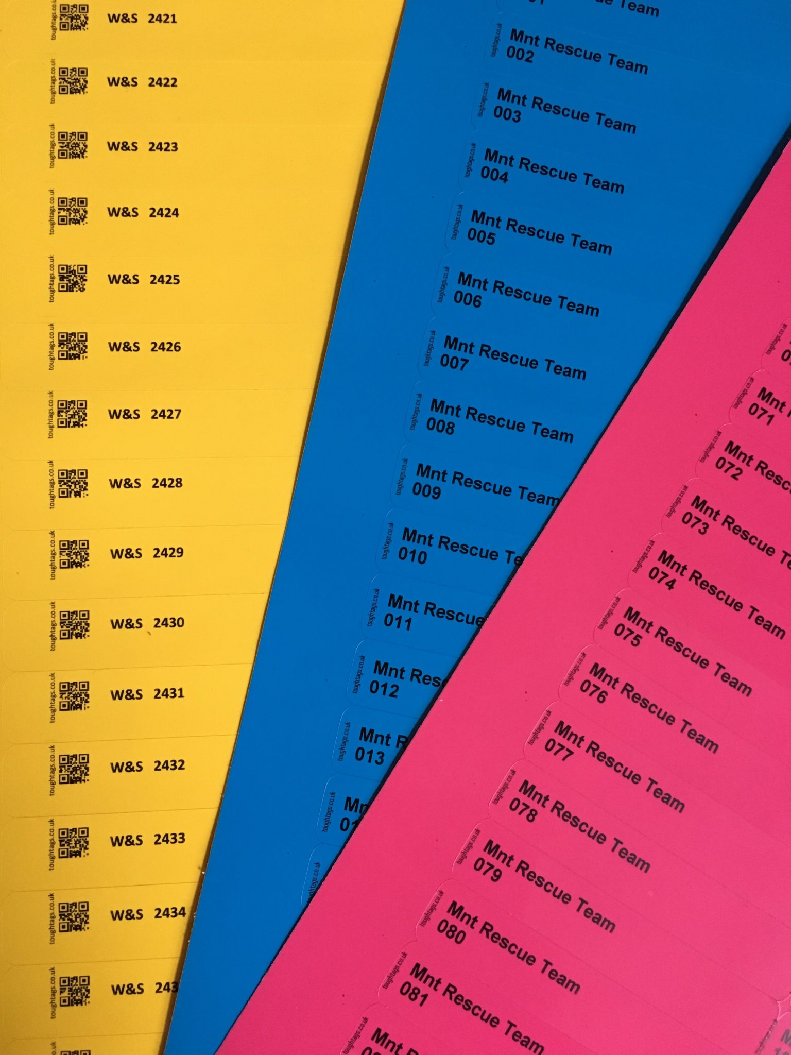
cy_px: 528
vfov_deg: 61.7
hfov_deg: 48.2
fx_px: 884
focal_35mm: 29
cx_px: 396
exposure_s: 1/33
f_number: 2.2
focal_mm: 4.15
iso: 250
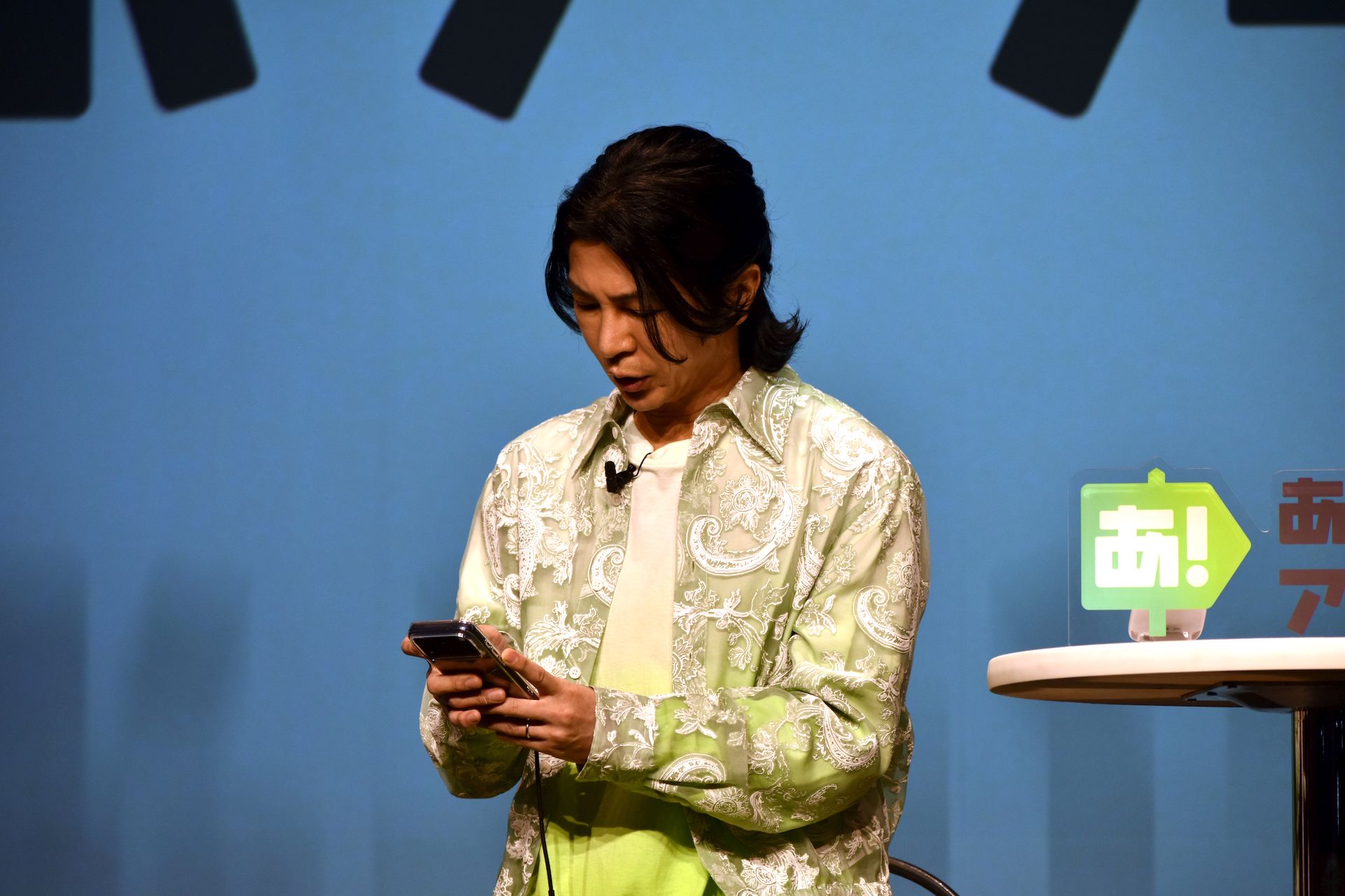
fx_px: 7285
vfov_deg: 7.0
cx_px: 672
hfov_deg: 10.5
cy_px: 448
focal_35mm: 195
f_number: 4.8
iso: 400
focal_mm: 130
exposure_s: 1/80
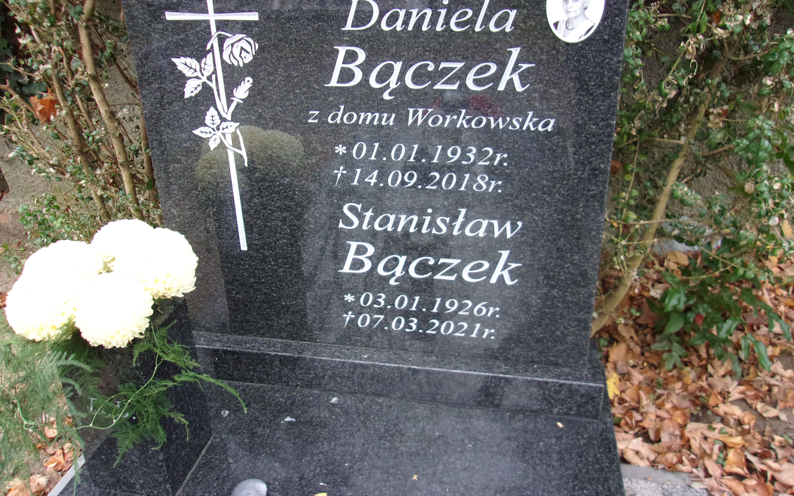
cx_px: 401
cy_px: 202
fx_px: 628
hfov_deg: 64.6
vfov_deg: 43.0
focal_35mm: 29
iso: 194
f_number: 3
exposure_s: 1/34
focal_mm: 4.9
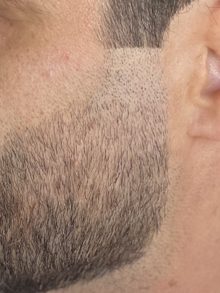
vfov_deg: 8.1
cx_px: 62
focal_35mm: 244
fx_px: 2068
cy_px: 56
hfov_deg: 6.1
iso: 125
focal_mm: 9
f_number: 2.8
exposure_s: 1/100
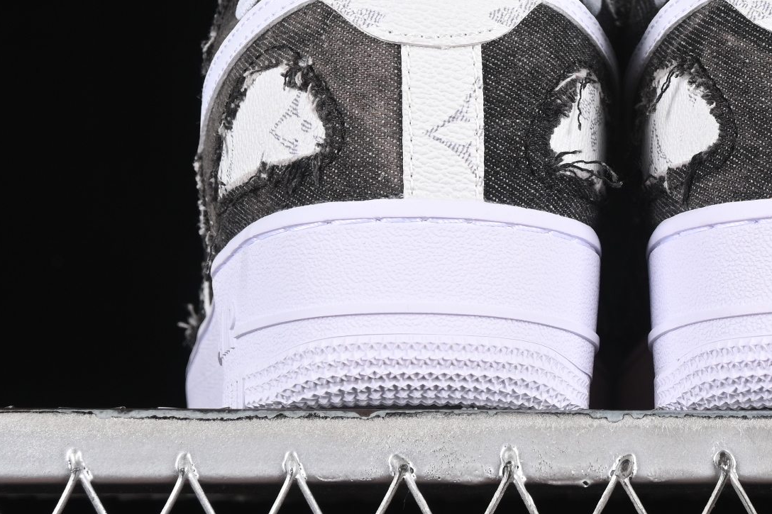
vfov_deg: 7.1
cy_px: -1
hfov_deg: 10.7
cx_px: 632
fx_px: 4116
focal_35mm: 192
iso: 160
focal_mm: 50
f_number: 7.1
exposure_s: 1/80
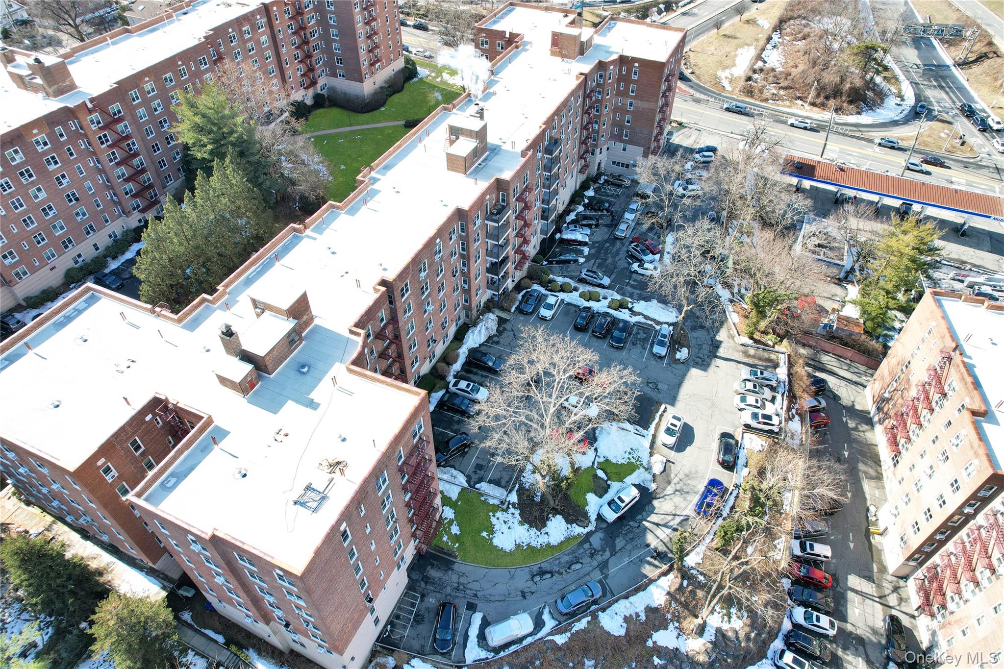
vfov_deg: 57.2
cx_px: 502
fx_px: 613
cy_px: 334
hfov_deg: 78.6
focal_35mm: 22
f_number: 2.8
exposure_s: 1/800
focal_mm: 8.38
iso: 200
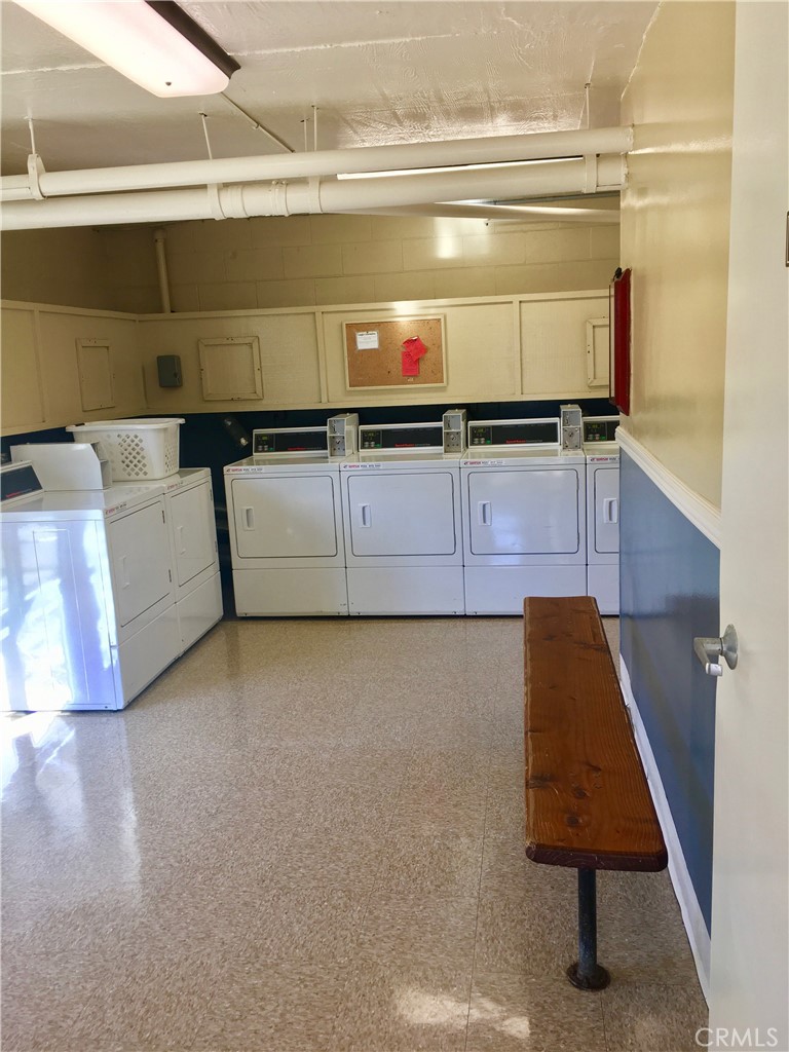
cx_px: 394
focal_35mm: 29
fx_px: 881
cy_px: 526
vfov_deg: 61.7
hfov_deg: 48.2
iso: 32
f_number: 2.2
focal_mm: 4.15
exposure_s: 1/40
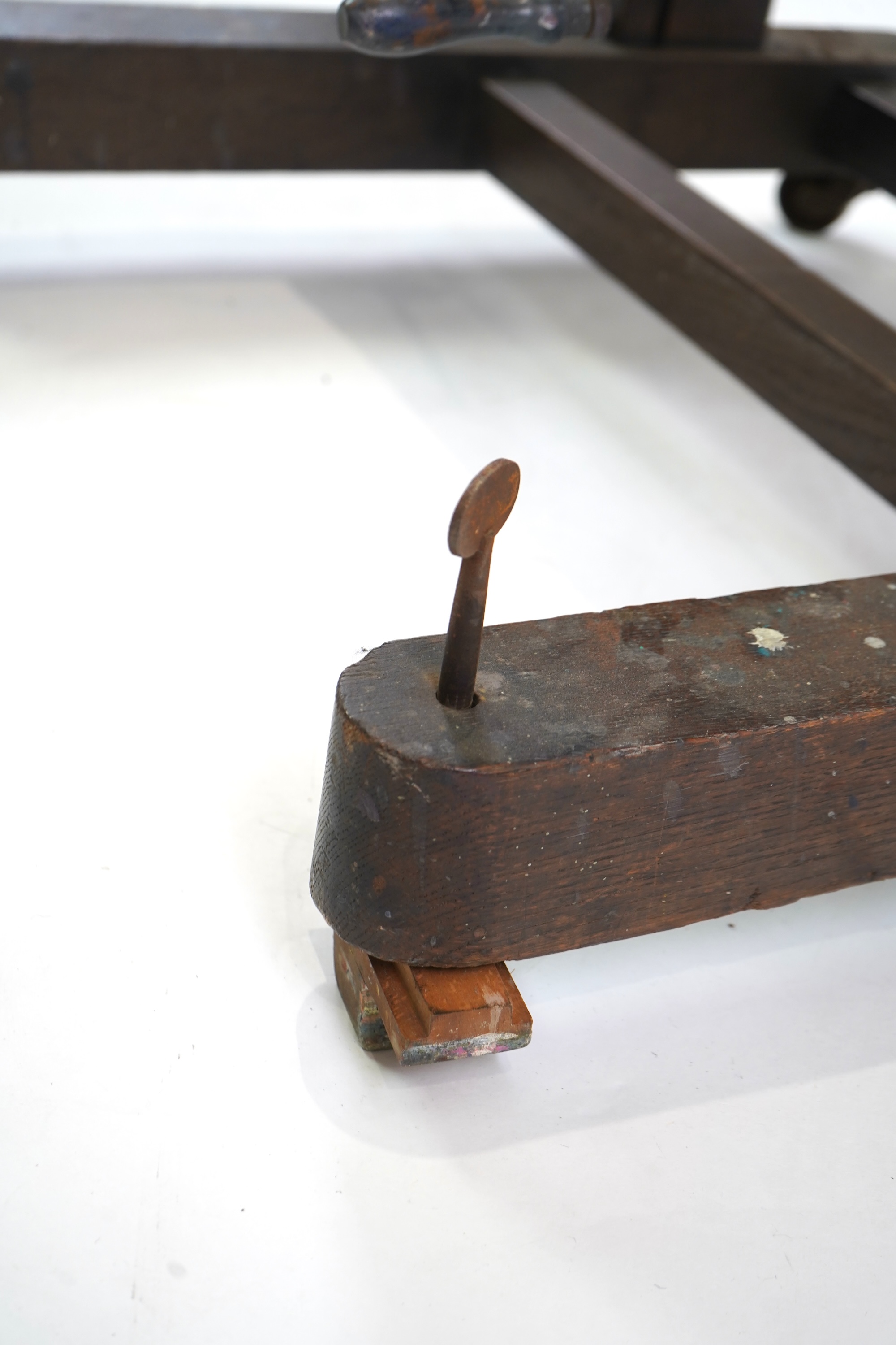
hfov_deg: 25.5
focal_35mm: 53
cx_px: 448
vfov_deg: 37.5
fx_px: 1979
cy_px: 672
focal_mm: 53
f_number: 5.6
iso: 640
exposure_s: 1/80
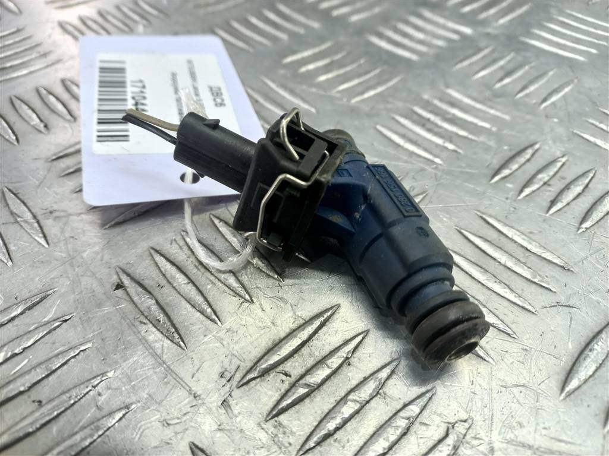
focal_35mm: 25
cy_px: 228
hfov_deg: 69.4
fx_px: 440
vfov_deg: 54.9
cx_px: 304
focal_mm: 4.6
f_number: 1.8
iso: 80
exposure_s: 1/50
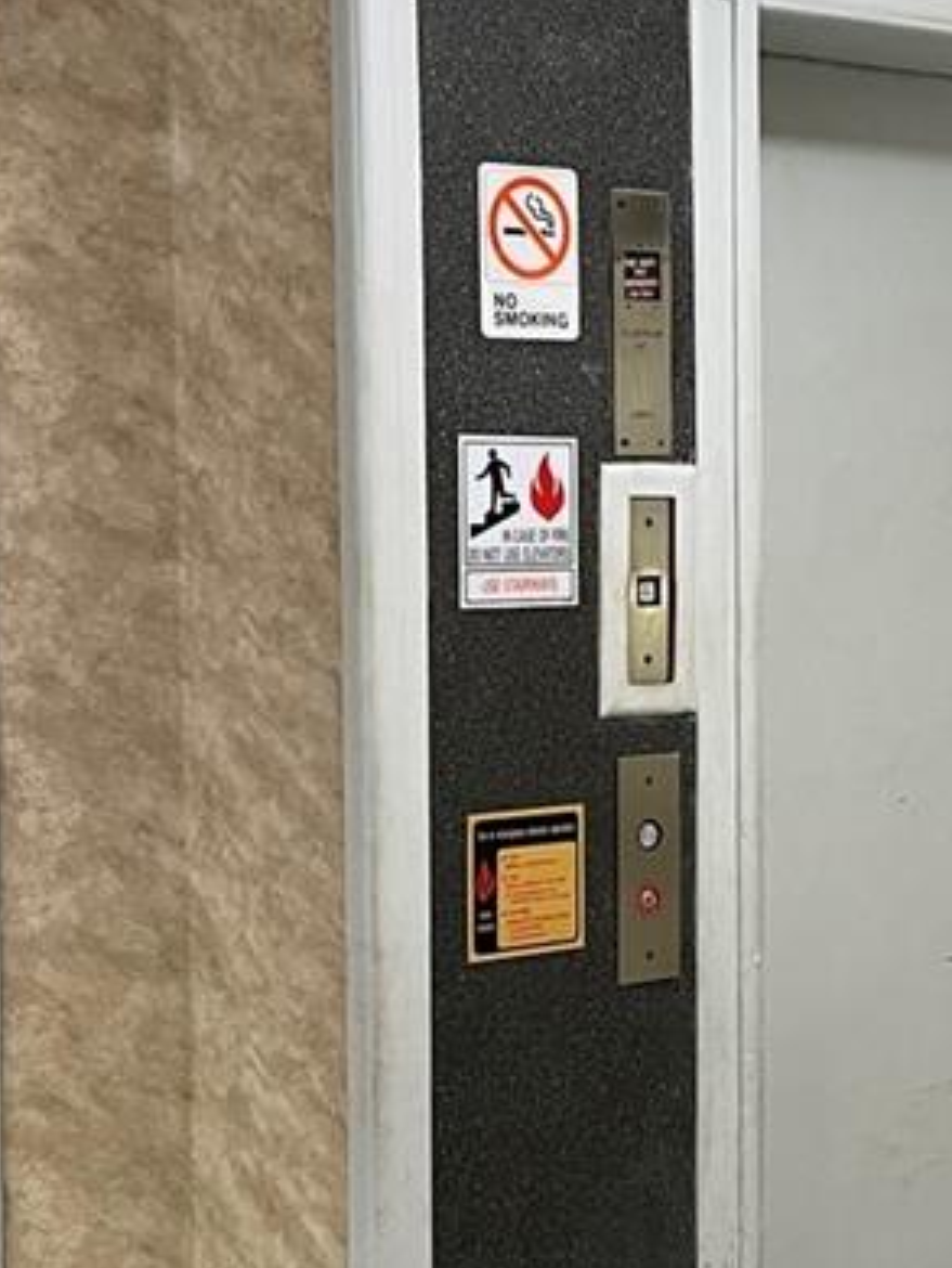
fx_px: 2930
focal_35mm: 80
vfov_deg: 24.4
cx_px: 858
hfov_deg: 18.2
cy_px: 634
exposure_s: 1/60
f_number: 1.5
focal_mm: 5.7
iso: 160
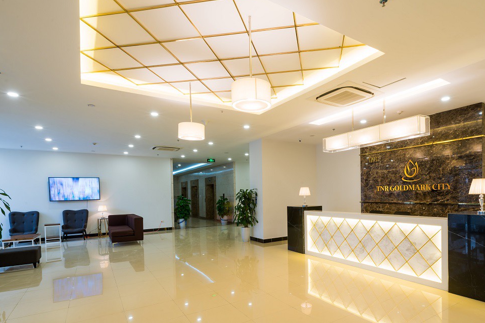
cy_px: 196
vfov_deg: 61.3
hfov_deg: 83.5
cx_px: 277
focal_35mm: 20
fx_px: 269
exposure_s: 2
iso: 50
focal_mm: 16
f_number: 16
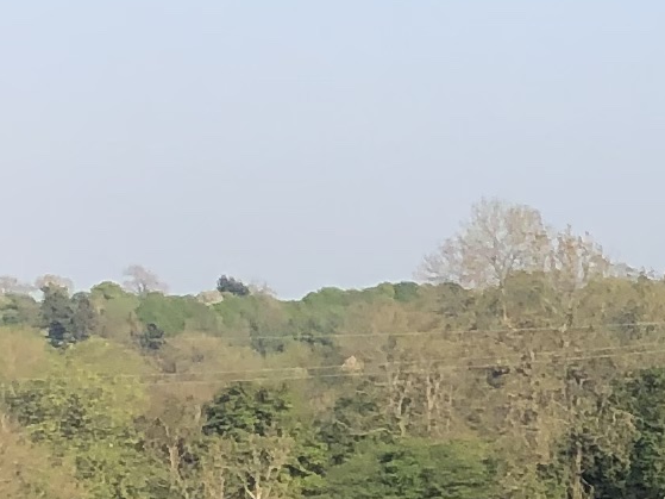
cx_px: 1706
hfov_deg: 8.7
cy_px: 912
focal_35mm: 202
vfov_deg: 7.1
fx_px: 3880
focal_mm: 4
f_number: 1.8
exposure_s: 1/941
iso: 20
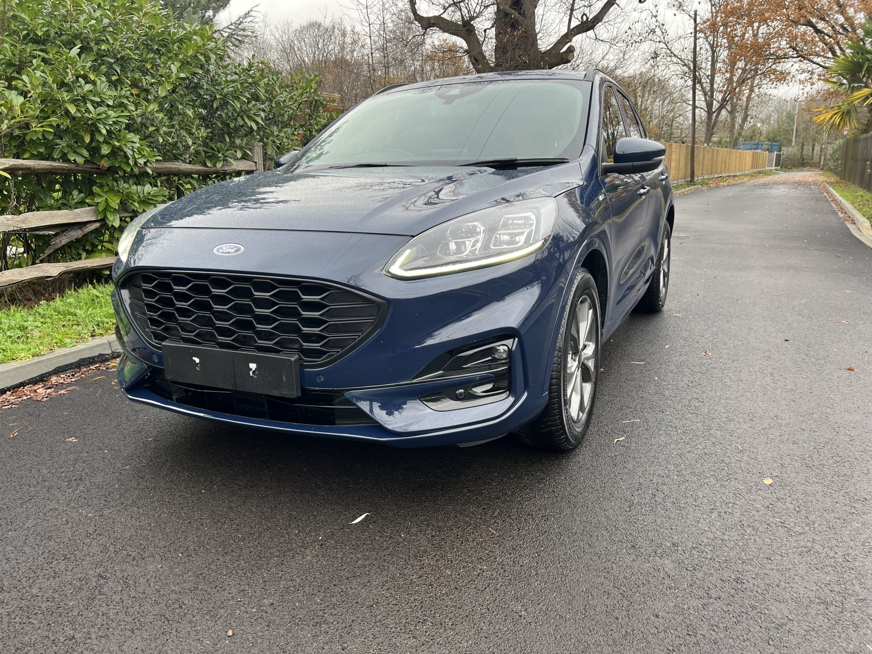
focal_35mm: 26
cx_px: 436
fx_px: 655
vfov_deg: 53.1
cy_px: 327
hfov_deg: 67.3
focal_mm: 5.7
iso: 32
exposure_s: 1/147
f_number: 1.5
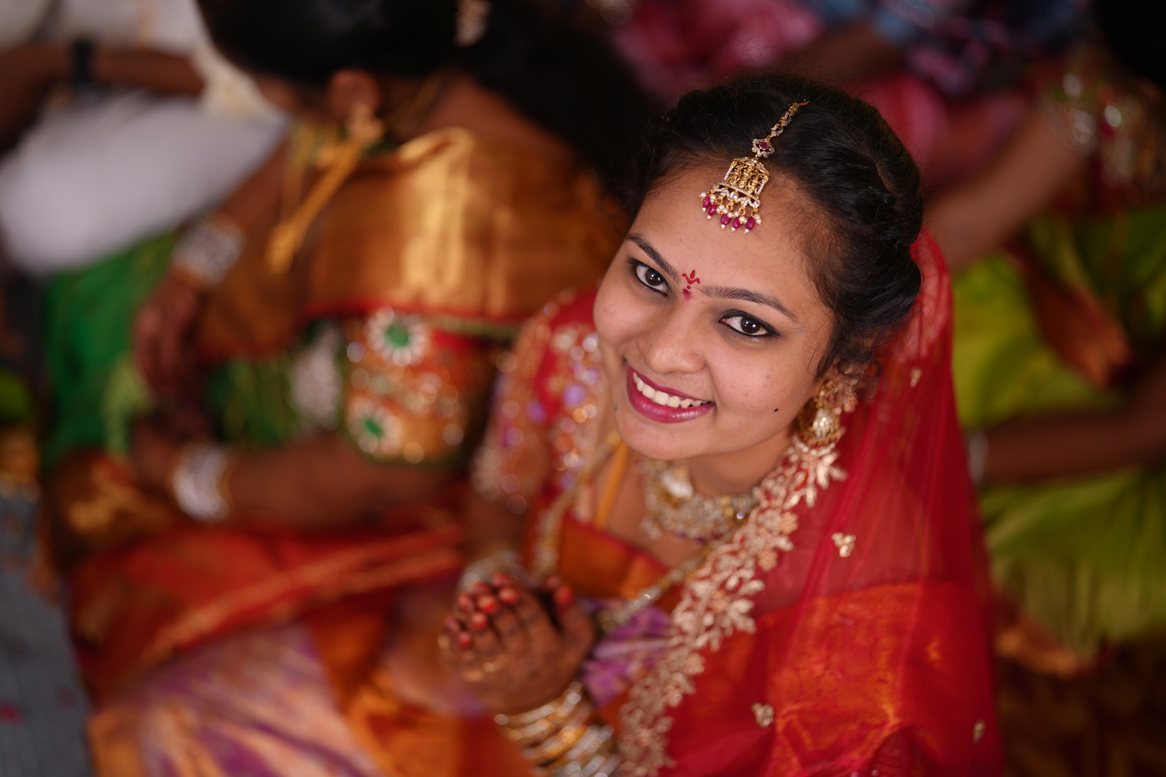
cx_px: 583
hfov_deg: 39.6
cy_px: 388
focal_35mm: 50
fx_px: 1619
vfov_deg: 27.0
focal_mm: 50
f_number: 1.4
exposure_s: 1/250
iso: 125
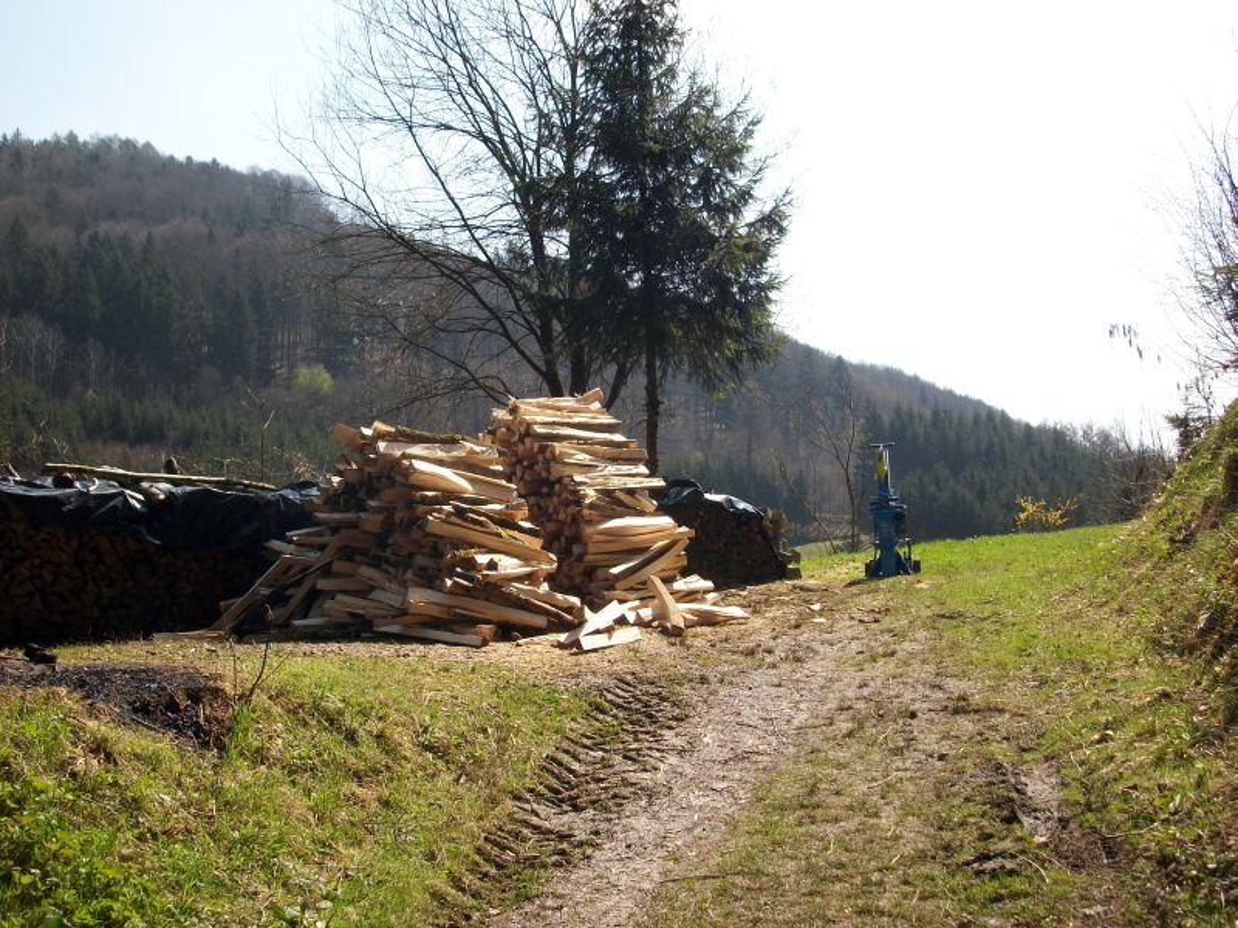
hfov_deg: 47.9
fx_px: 1395
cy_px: 464
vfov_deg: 36.8
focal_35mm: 39
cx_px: 619
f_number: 9.9
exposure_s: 1/82.1
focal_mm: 7.1
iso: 80
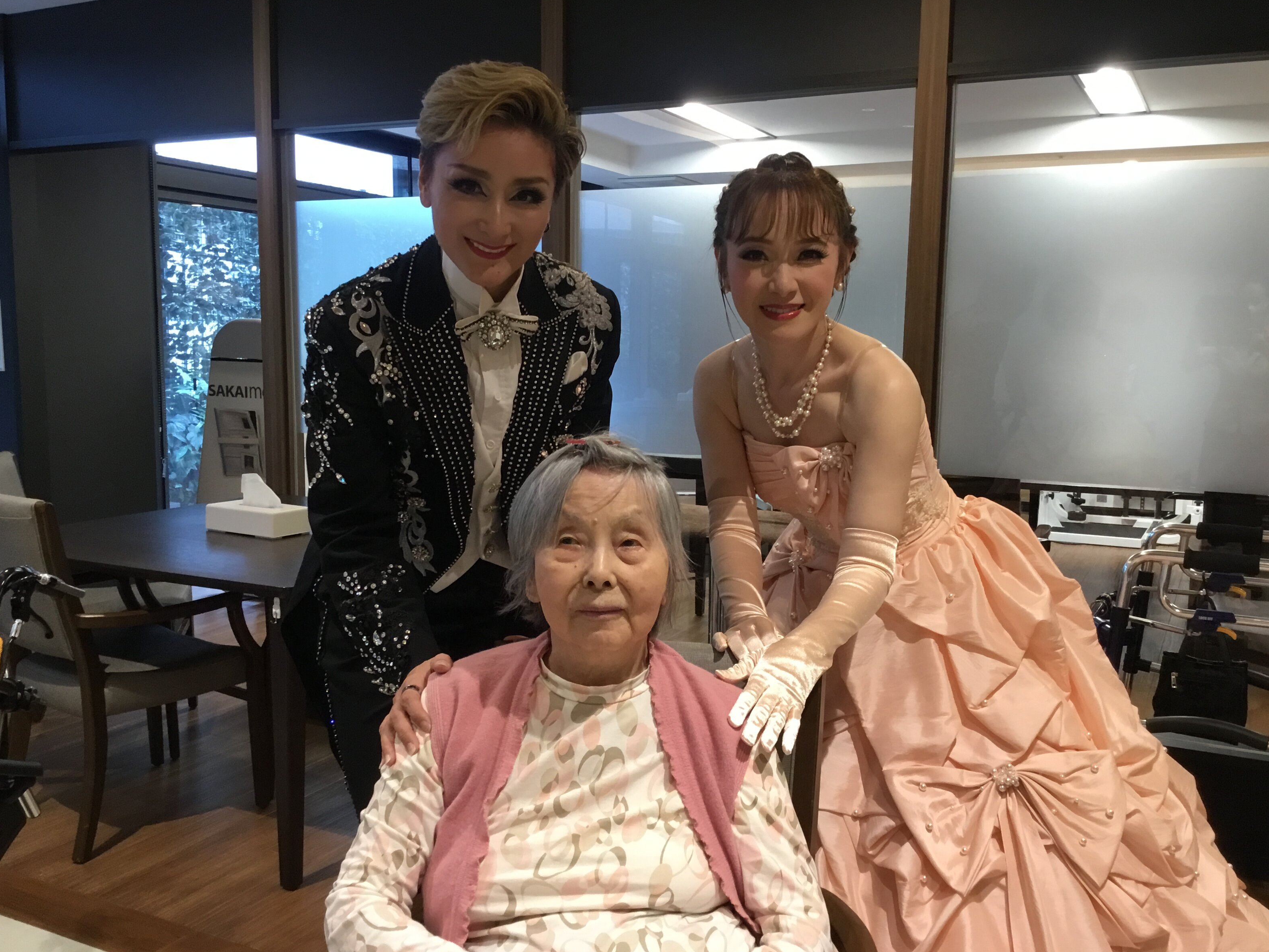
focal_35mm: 32
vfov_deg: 44.2
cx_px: 653
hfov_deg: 56.8
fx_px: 1173
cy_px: 488
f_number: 2.4
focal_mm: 3.3
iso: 100
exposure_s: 1/30
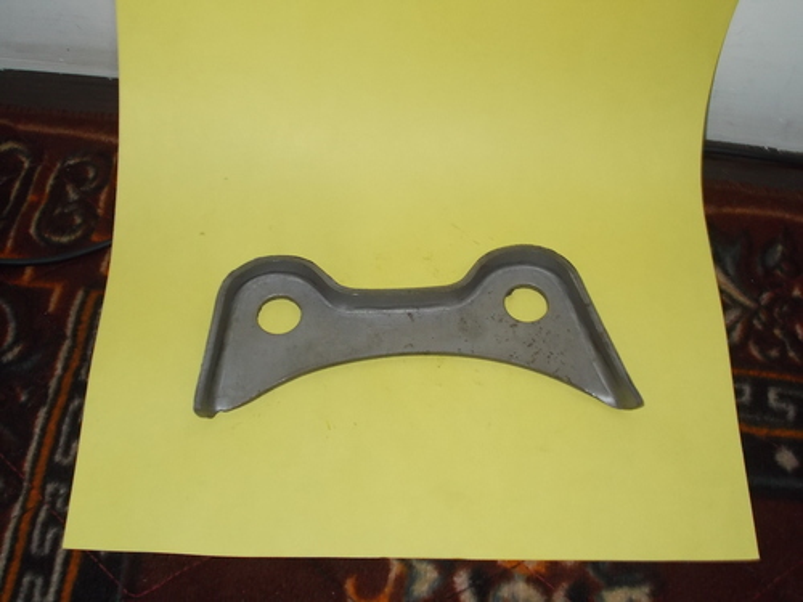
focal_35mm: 44
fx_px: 1021
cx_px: 402
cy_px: 301
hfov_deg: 42.9
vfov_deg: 32.9
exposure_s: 1/30
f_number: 4.2
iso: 200
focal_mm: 7.9
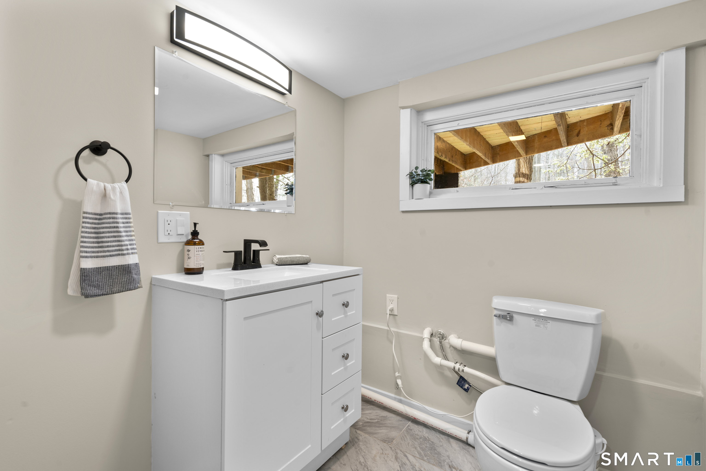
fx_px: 314
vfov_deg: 73.7
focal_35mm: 16
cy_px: 236
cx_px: 353
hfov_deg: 96.7
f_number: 9
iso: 200
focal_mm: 16
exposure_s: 1/1.67
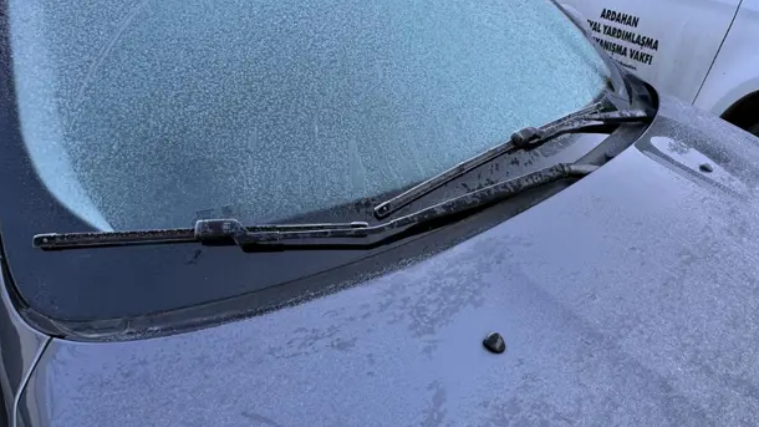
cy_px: 199
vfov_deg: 51.4
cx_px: 463
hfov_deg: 80.1
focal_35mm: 22
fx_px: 443
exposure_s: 1/161
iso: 40
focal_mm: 2.22
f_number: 2.2
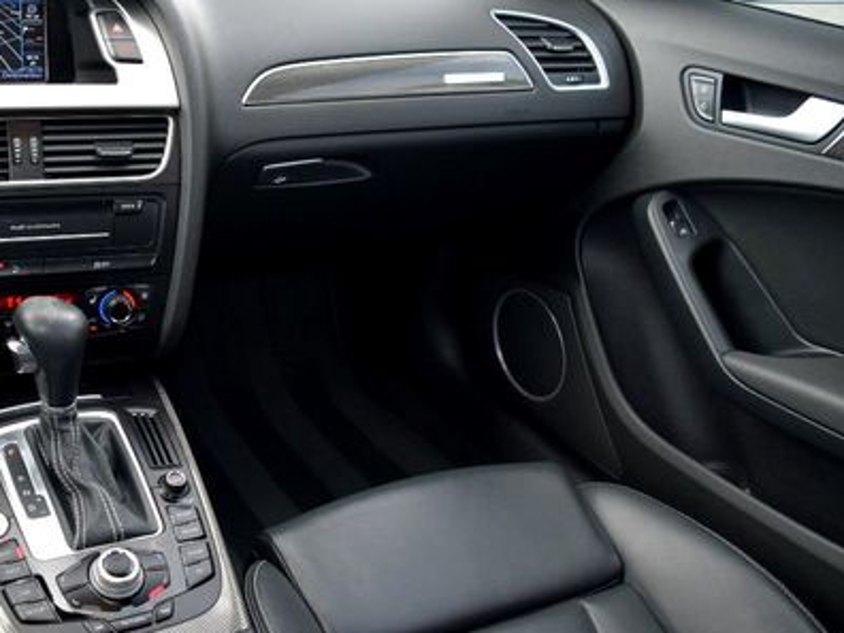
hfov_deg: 42.7
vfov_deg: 34.3
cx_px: 166
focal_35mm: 42
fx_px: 1024
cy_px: 267
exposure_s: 1/100
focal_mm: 18
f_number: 5
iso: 800
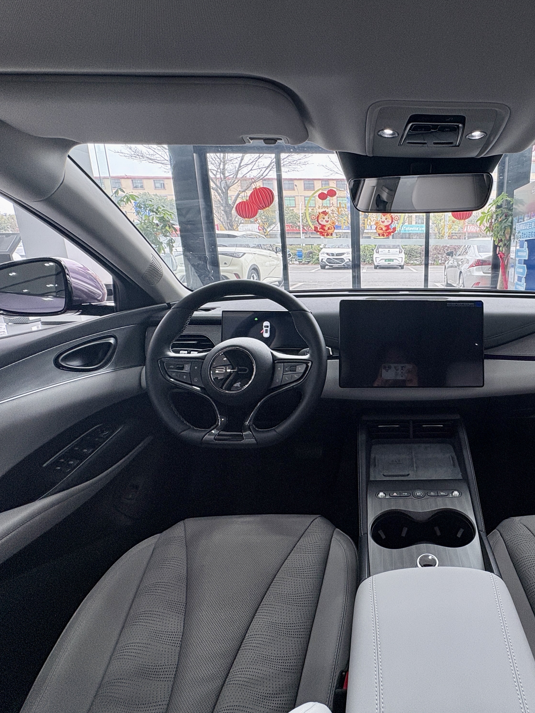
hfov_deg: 64.7
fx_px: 392
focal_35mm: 19
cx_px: 399
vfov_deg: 84.7
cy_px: 353
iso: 80
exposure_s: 1/91
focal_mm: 2.22
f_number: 2.2
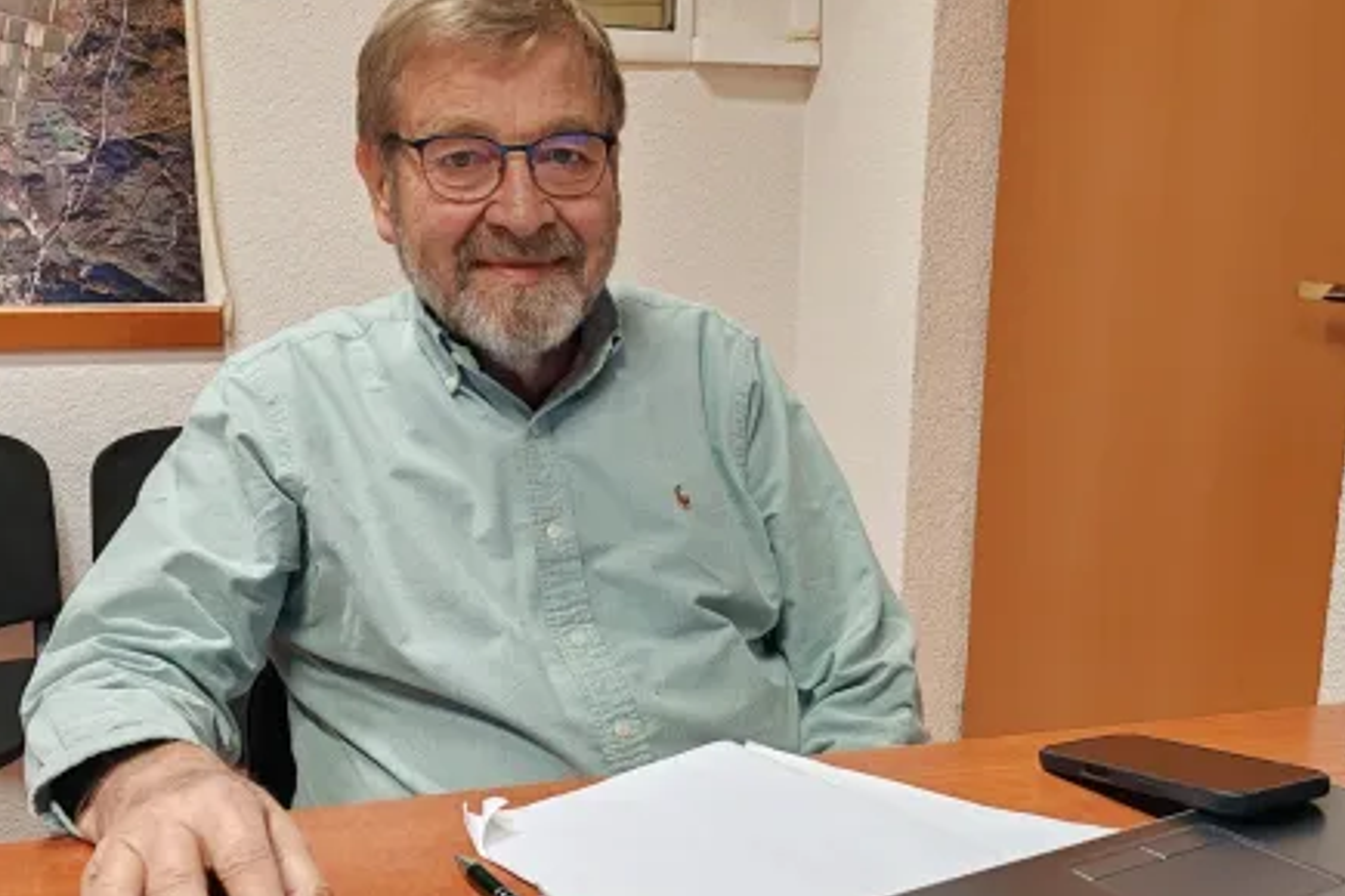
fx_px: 1494
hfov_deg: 48.4
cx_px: 606
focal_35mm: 40
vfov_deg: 33.3
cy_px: 542
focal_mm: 6.12
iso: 640
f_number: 1.9
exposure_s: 1/50
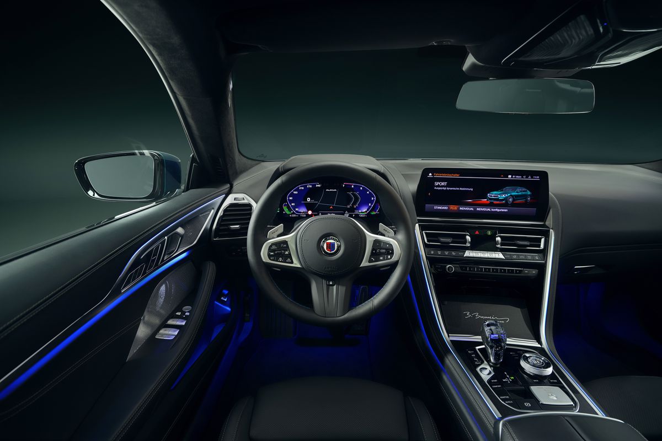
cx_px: 331
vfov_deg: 67.4
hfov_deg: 90.0
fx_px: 331
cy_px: 220
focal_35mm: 18
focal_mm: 18
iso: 200
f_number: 5.6
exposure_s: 1.3
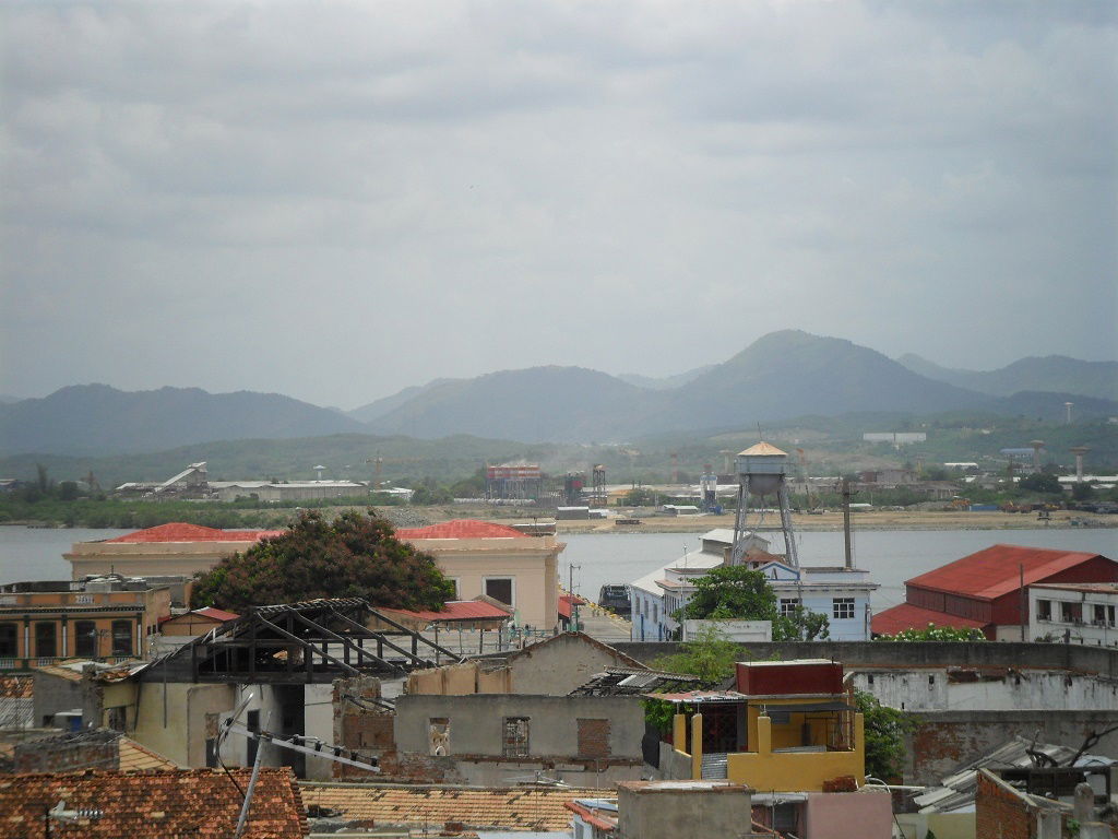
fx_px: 3779
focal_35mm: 117
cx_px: 559
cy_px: 420
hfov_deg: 16.8
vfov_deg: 12.7
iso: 100
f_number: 5.4
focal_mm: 21
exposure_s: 1/750
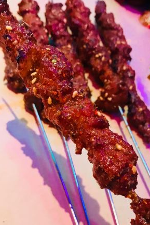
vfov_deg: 41.2
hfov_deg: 28.6
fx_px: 294
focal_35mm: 47
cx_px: 85
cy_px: 155
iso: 100
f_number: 1.8
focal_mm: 3.99
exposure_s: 1/17
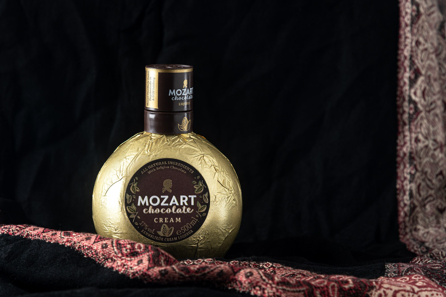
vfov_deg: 11.4
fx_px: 1486
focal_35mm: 120
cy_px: 148
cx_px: 223
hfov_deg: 17.1
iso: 200
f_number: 8
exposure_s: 1/80
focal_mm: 120
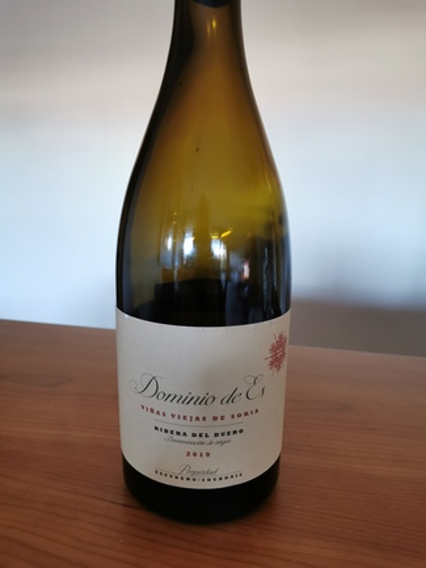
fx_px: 443
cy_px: 284
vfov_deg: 65.3
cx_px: 213
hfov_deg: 51.4
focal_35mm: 27
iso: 320
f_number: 1.8
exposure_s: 1/33.3
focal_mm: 5.58
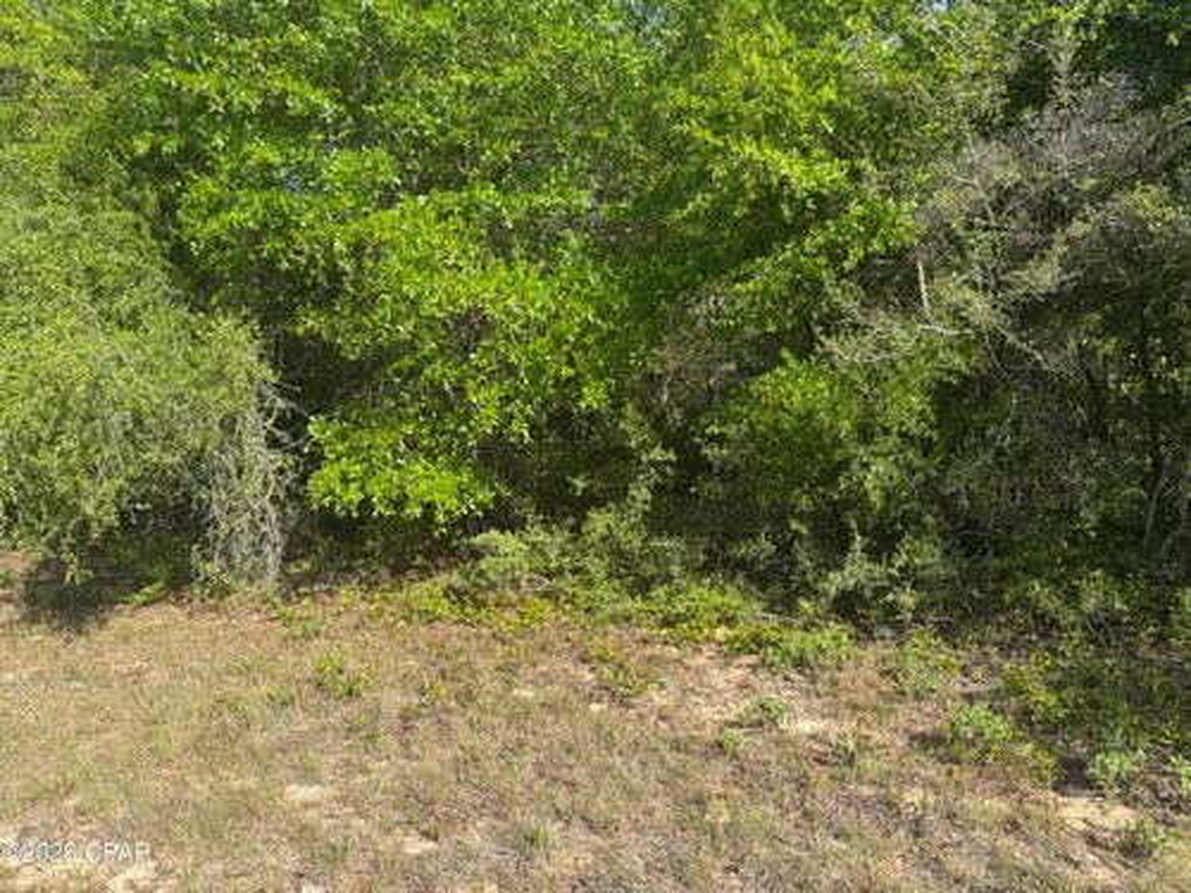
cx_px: 596
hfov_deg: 71.6
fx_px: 826
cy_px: 446
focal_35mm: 24
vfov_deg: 56.8
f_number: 1.78
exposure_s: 1/1721
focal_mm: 6.76
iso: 80
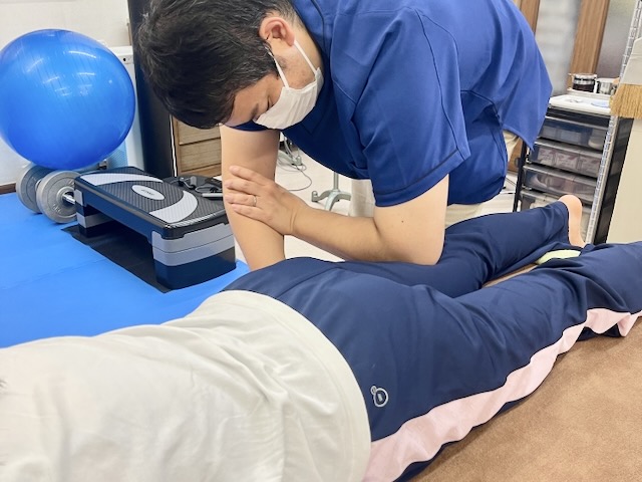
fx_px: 482
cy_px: 241
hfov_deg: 67.3
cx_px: 321
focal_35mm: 26
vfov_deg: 53.1
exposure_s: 1/50
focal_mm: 5.1
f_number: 1.6
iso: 80
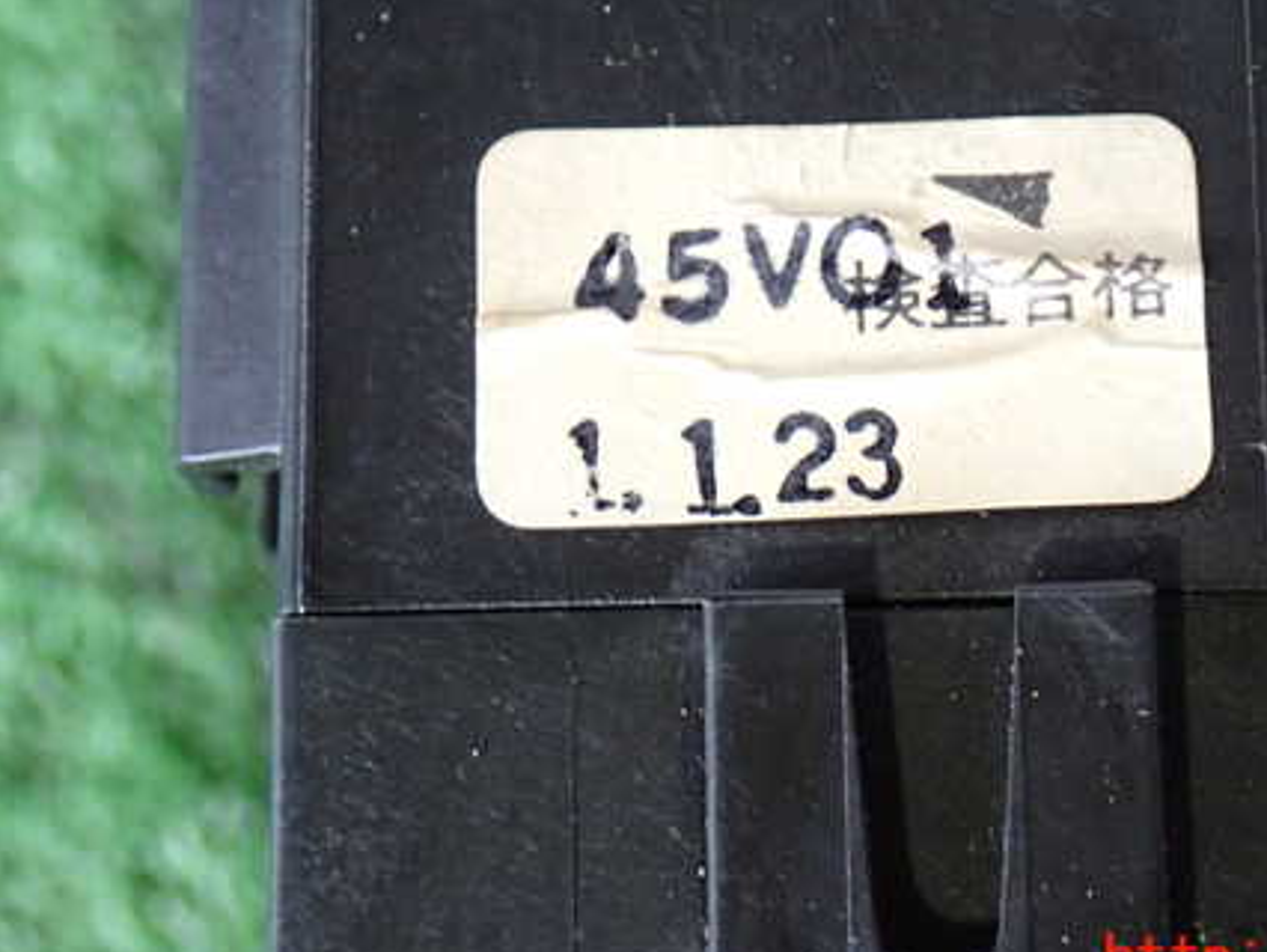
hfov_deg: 19.5
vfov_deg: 14.8
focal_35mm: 100
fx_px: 3662
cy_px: 330
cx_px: 883
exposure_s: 1/20
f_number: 3.9
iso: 800
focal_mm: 12.73
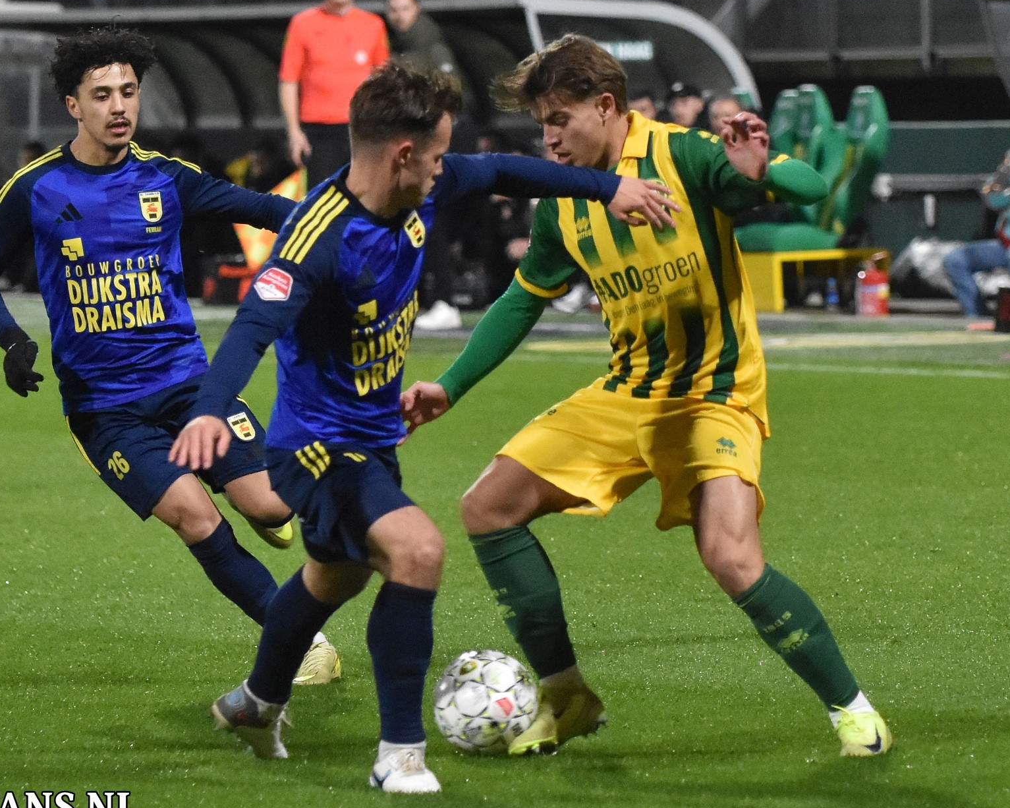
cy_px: 402
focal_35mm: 194
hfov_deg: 10.0
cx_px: 470
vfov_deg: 8.0
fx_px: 5798
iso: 2500
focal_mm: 110
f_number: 2.8
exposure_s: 1/640
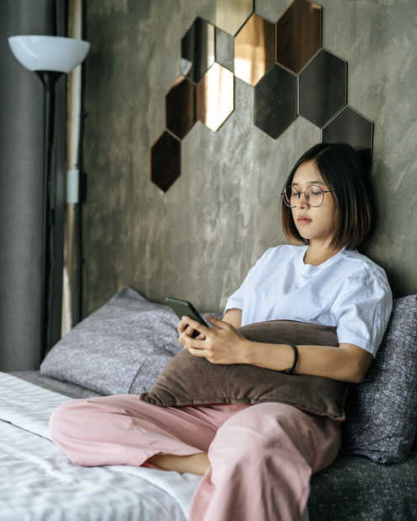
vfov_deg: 33.0
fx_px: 879
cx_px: 210
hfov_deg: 26.7
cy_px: 300
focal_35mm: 57
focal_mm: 50
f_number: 2
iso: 250
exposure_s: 1/200
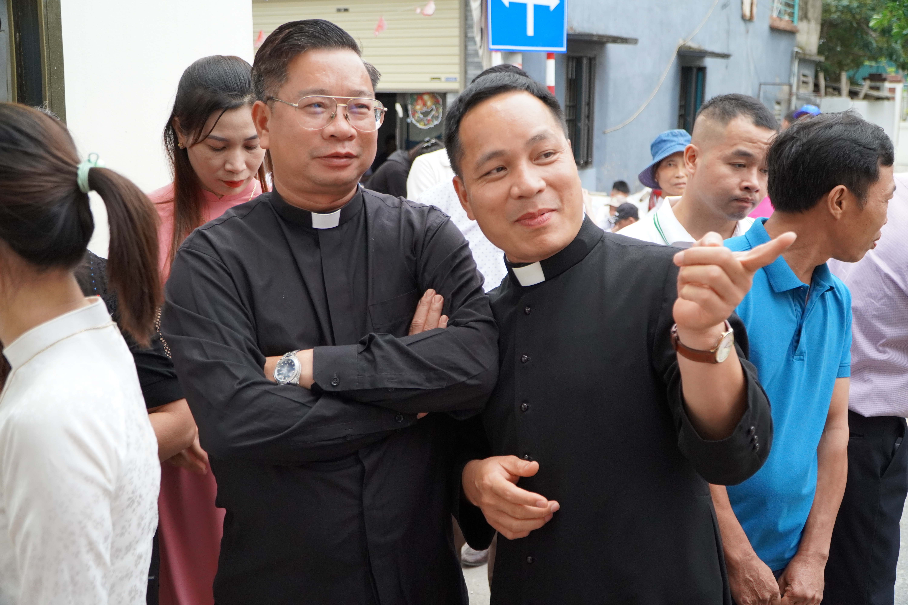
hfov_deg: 51.3
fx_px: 946
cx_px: 454
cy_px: 302
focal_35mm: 38
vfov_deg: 35.5
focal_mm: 25
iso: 1250
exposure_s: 1/160
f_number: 4
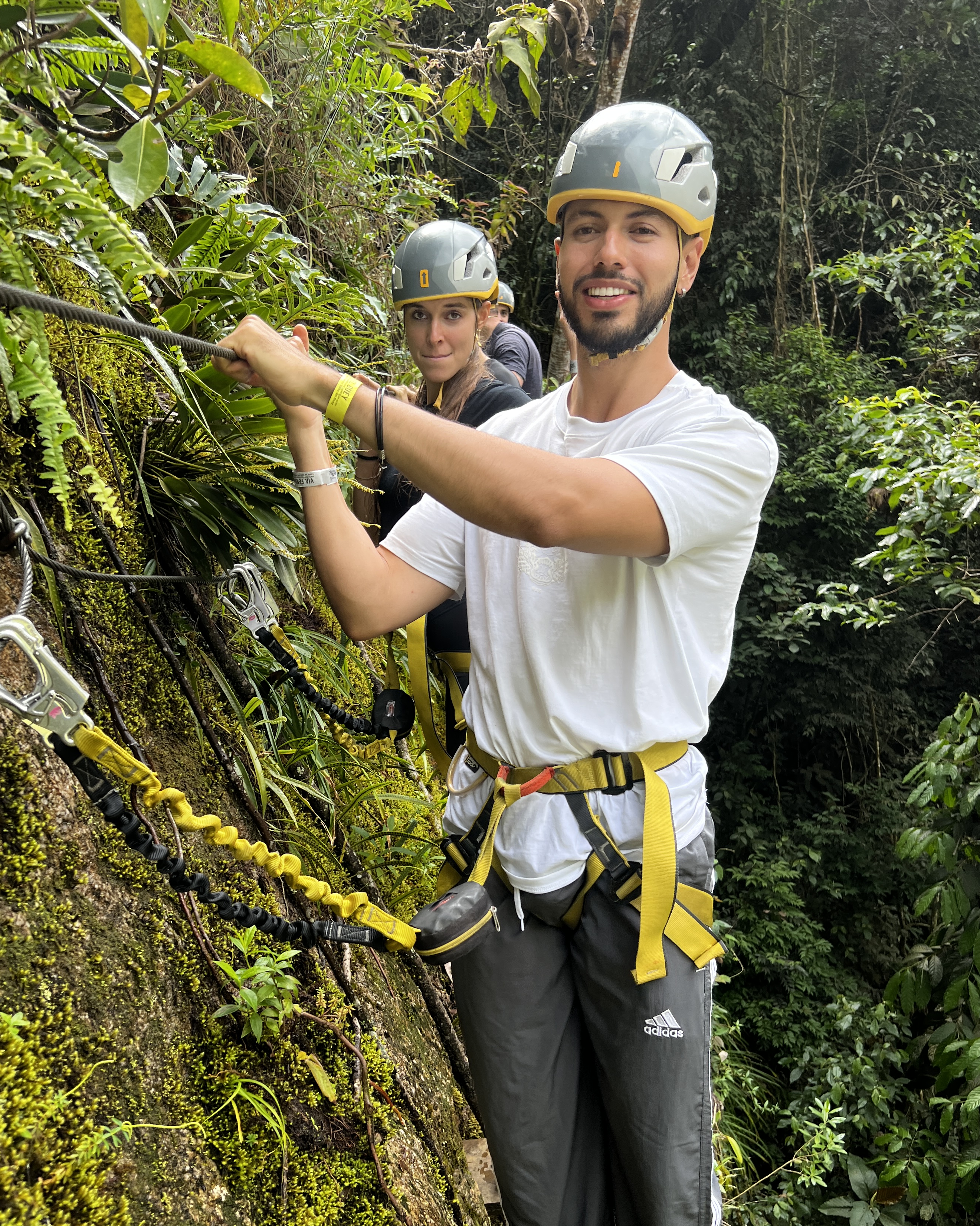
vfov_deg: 56.8
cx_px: 429
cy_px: 725
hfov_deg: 47.0
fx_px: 1124
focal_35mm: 31
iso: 32
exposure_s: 1/141
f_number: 1.5
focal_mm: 5.7
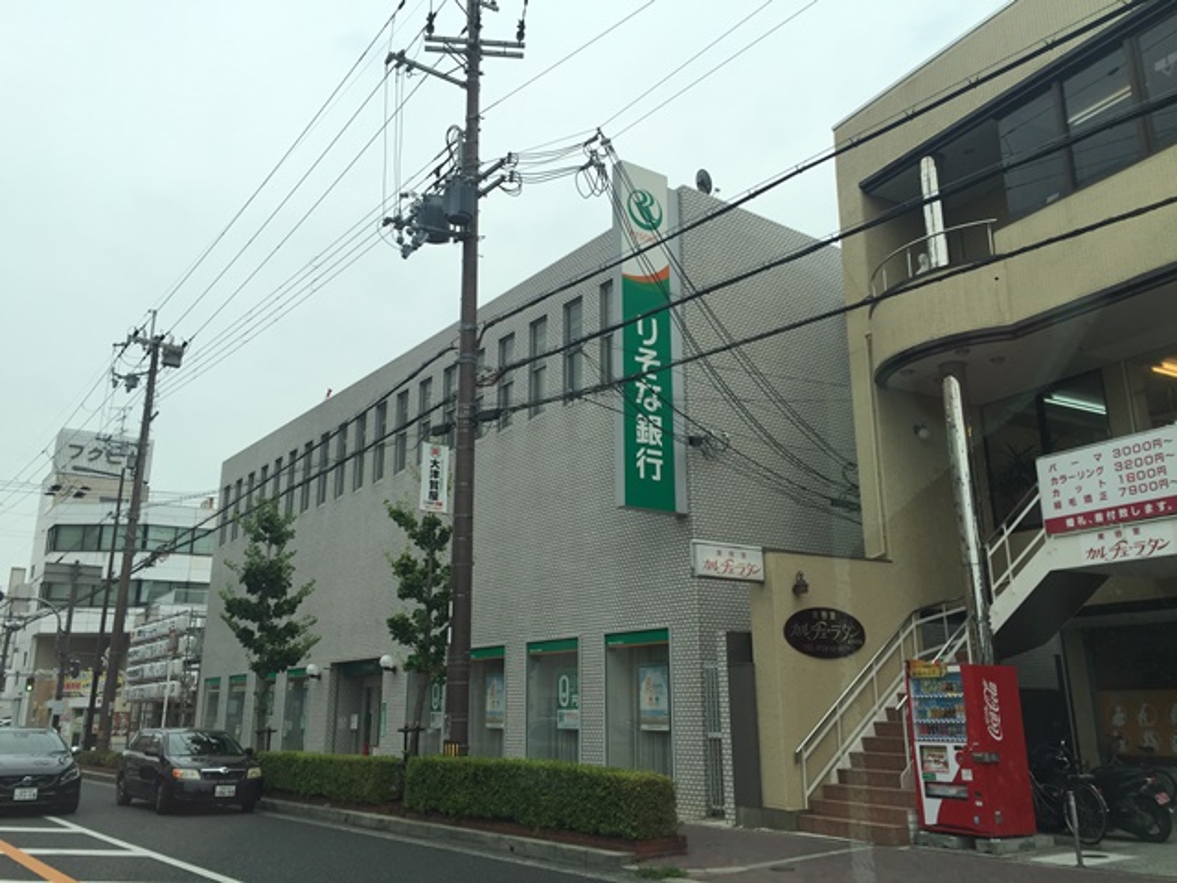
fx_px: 986
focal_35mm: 29
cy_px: 442
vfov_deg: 48.2
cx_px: 588
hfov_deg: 61.7
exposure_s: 1/842
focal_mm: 4.15
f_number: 2.2
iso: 32
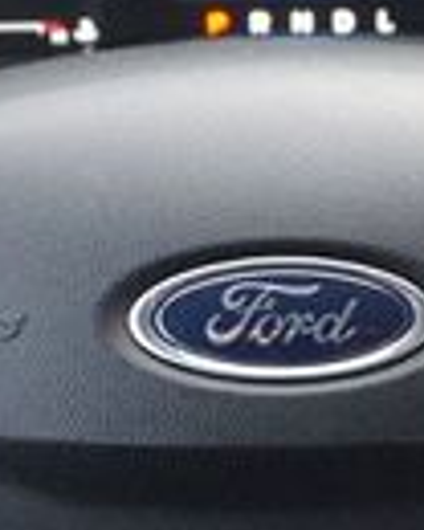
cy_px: 261
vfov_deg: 17.3
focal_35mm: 111
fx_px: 1741
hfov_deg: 13.8
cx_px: 351
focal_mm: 16
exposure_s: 1/60
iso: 1250
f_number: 4
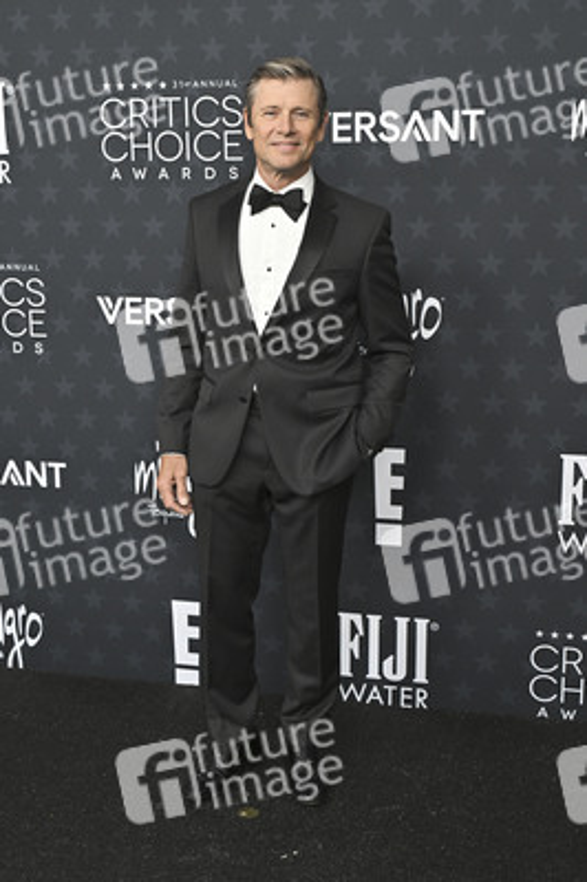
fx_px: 1102
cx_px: 294
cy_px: 441
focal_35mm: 45
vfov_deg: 43.6
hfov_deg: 29.8
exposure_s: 1/320
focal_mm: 45
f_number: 5.6
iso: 1250
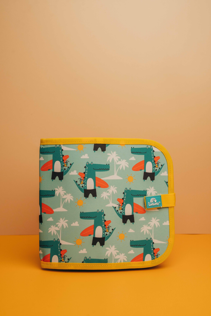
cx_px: 106
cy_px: 158
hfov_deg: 27.0
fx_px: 440
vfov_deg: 39.6
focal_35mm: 50
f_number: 8
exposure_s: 1/320
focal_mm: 50
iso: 1250
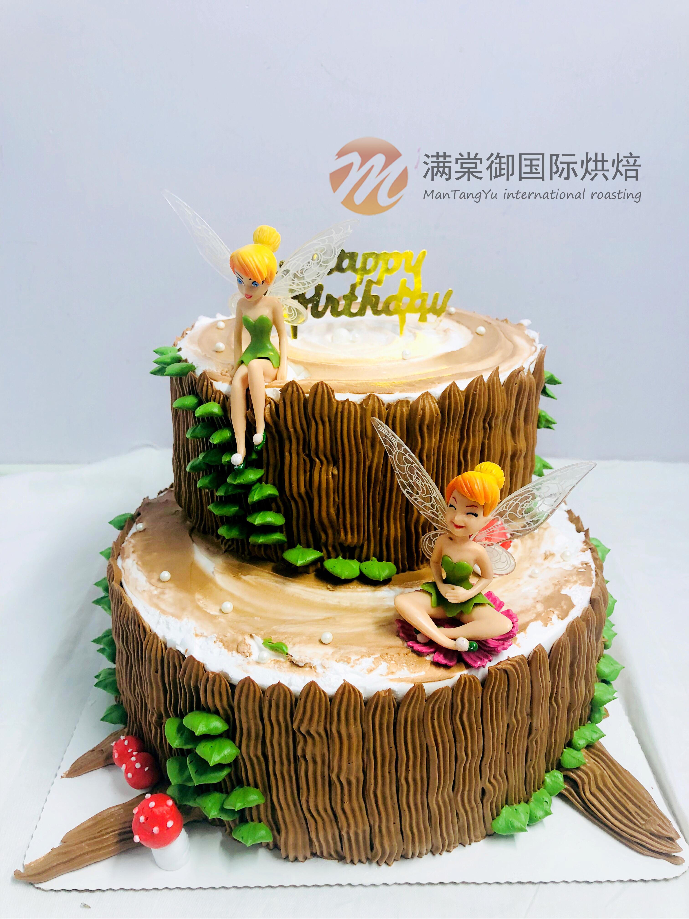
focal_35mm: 28
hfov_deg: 49.7
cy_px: 460
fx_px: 743
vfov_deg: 63.4
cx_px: 344
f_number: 1.8
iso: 40
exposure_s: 1/100
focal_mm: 3.99
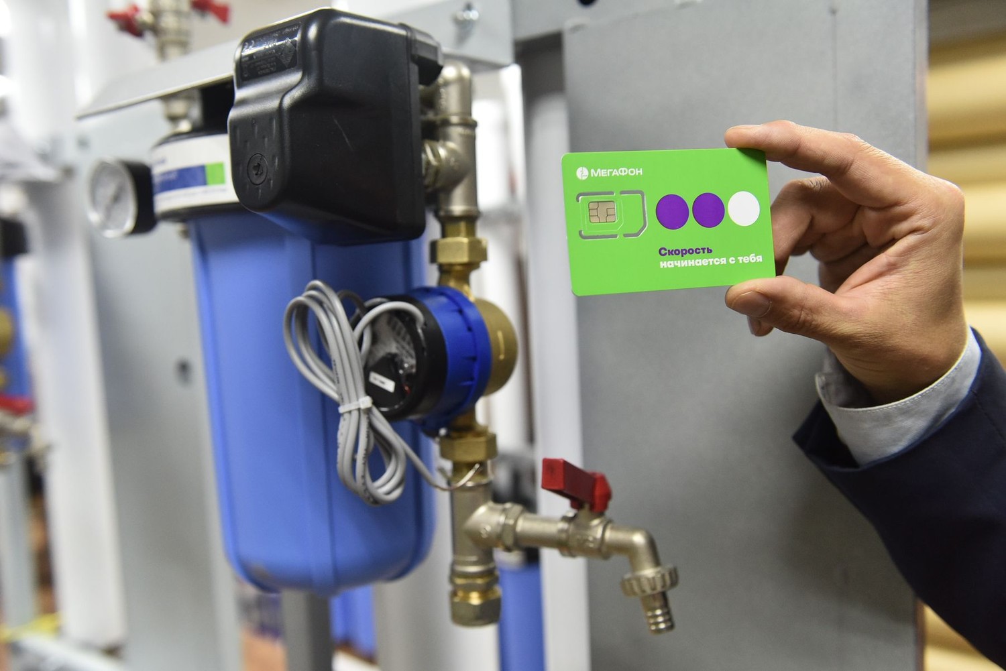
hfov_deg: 58.7
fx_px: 894
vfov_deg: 41.1
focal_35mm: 32
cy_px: 336
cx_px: 503
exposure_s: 1/160
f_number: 3.5
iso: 1600
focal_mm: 32
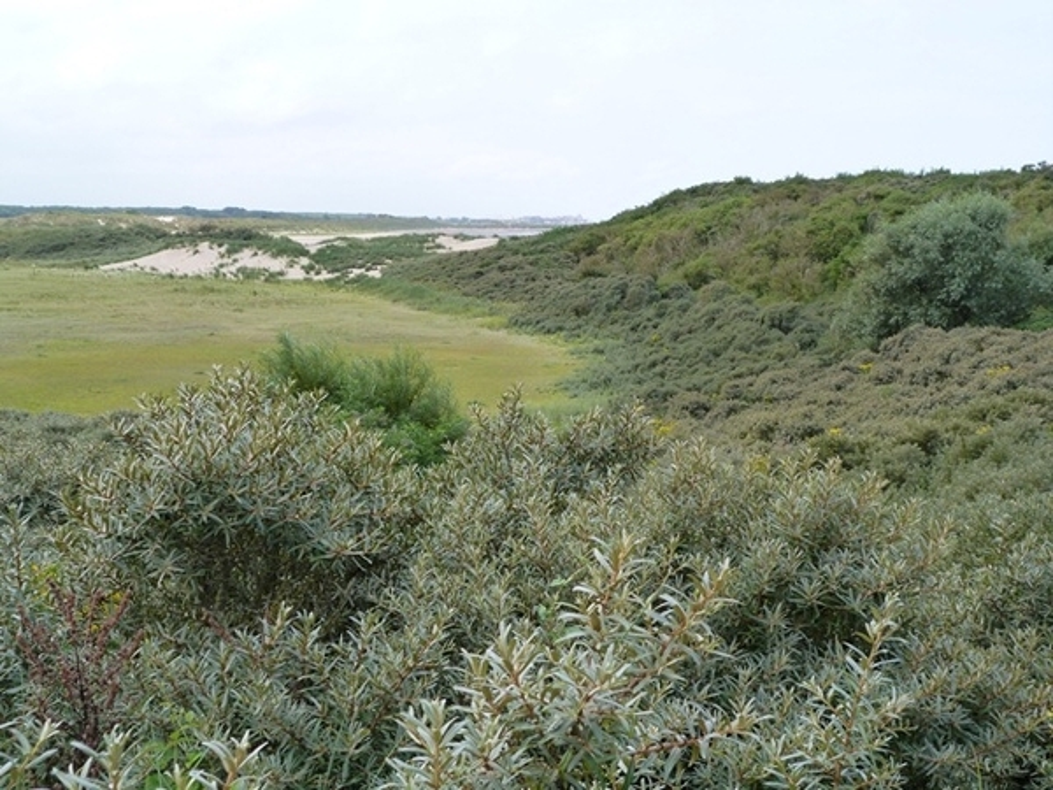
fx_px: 1399
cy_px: 395
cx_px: 526
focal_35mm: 46
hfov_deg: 41.2
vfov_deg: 31.5
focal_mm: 8.3
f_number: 5
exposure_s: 1/200
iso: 125
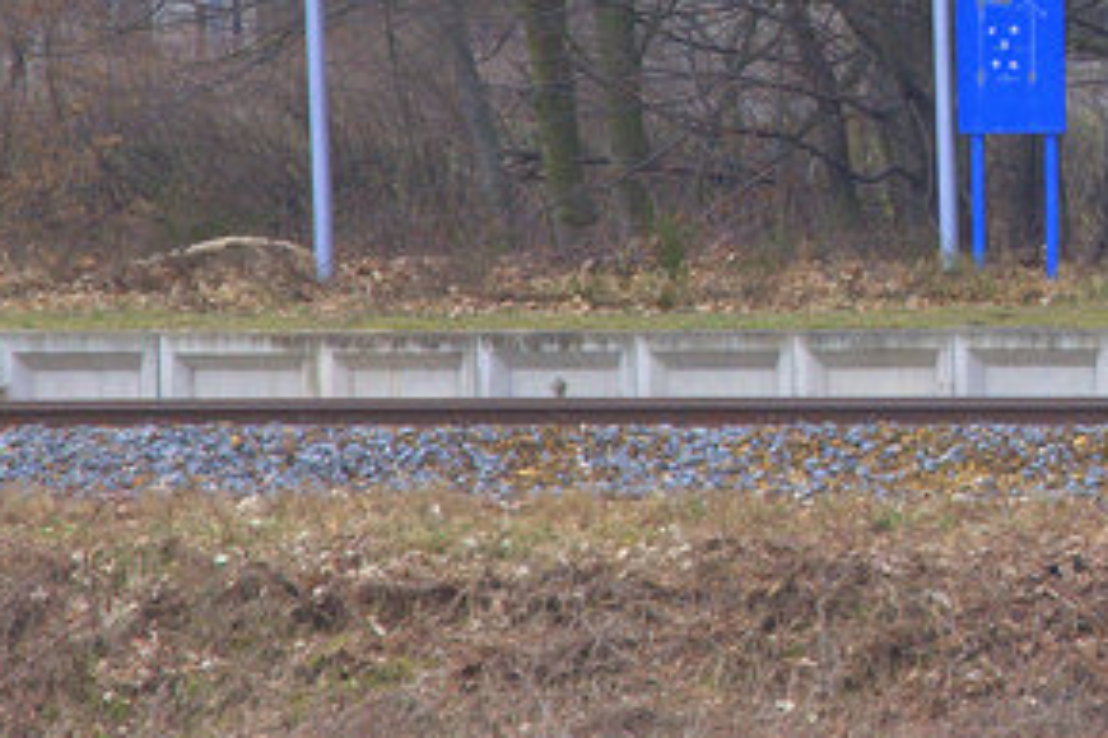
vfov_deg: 1.2
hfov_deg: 1.9
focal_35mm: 1113
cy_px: -94
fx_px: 34235
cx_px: 1509
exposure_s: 1/160
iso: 640
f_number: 13
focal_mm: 277
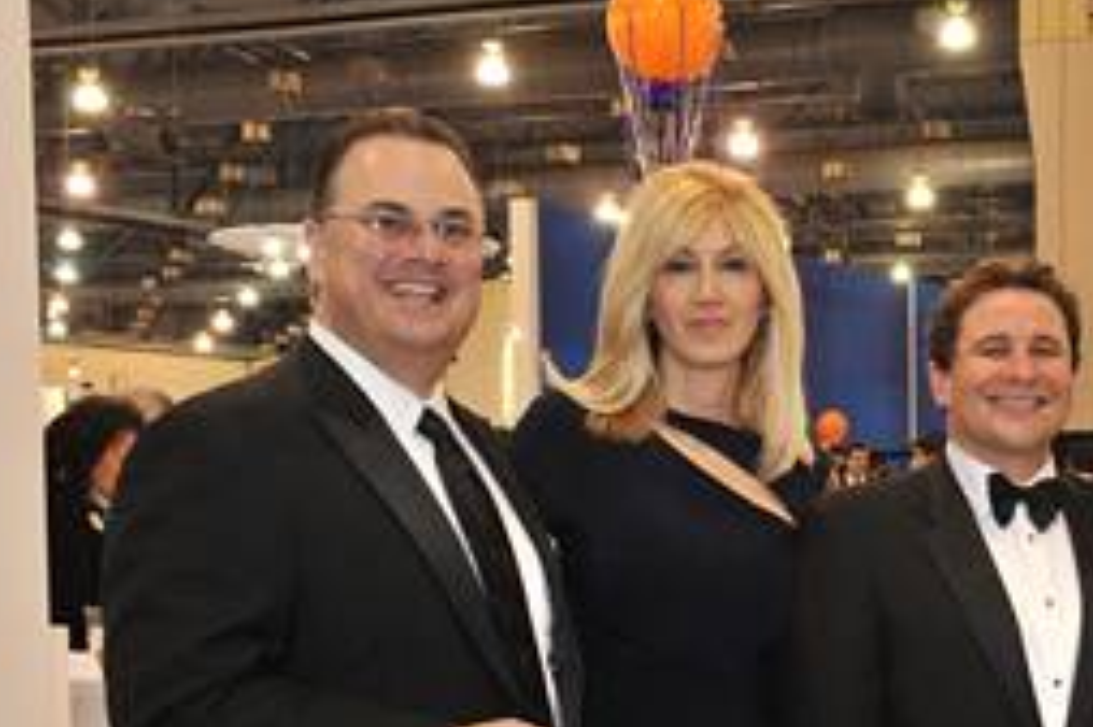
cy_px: 632
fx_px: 2367
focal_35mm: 78
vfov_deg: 17.3
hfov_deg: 25.0
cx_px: 1046
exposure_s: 1/40
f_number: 9
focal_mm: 36
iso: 1250
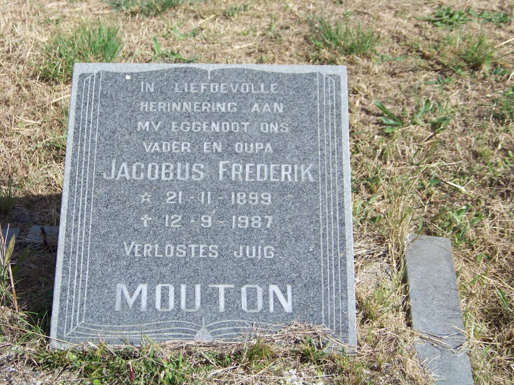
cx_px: 257
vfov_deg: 15.4
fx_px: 1425
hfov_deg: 20.4
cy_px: 192
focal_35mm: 96
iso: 64
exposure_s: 1/800
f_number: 3.2
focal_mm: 16.2
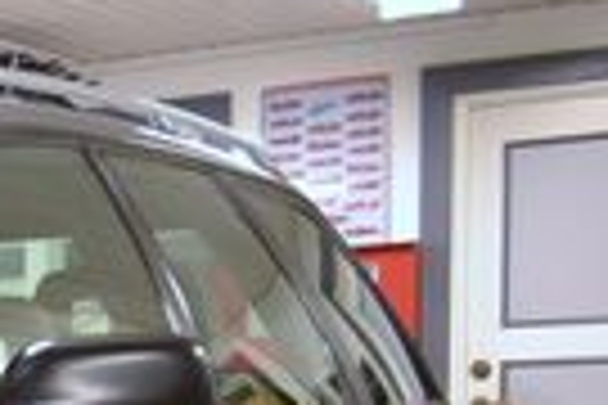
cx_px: -829
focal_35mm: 142
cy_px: 794
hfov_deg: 11.9
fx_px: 2398
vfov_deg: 9.1
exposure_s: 1/3
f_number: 3.8
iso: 100
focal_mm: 20
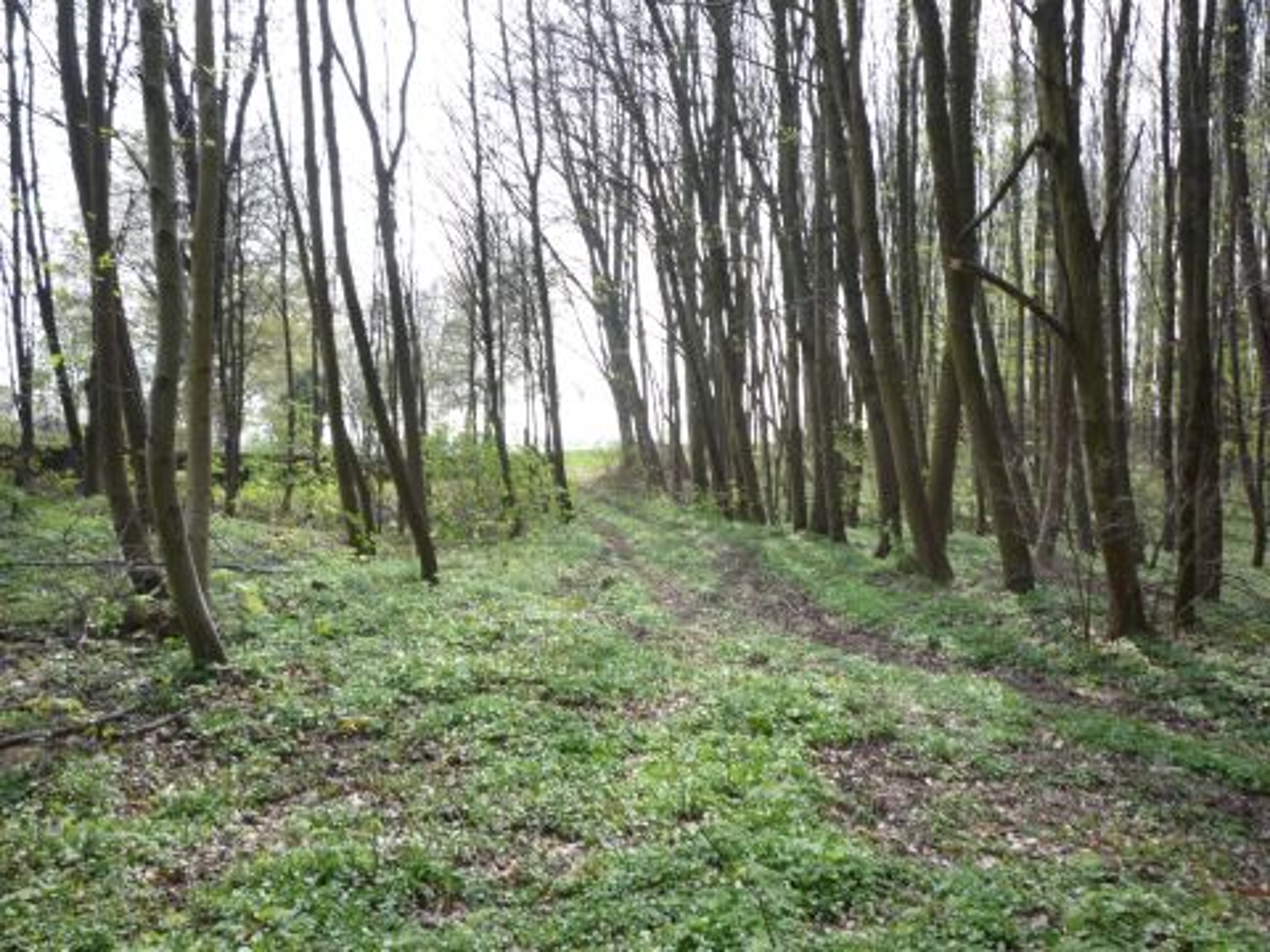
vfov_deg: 44.2
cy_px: 476
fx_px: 1174
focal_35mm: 32
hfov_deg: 56.8
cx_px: 635
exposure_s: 1/200
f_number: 4
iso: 100
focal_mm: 5.2
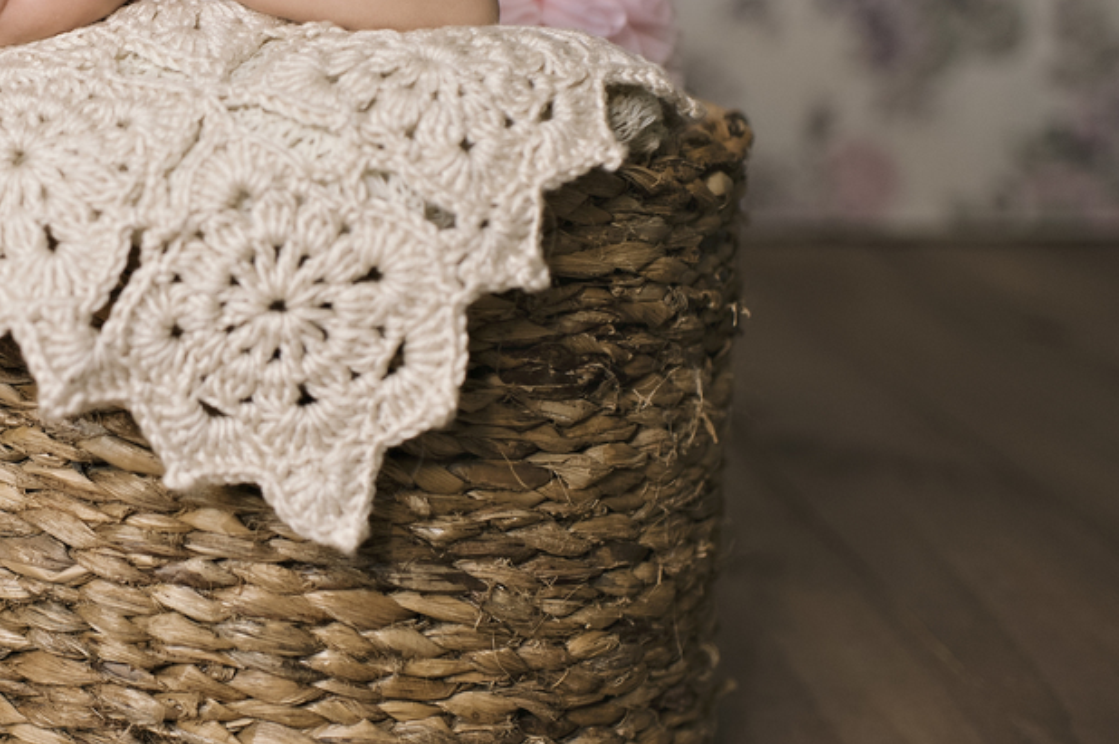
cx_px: 94
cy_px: 203
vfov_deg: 19.9
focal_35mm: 68
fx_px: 2112
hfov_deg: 28.4
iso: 320
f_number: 2.2
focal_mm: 35
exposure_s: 1/125
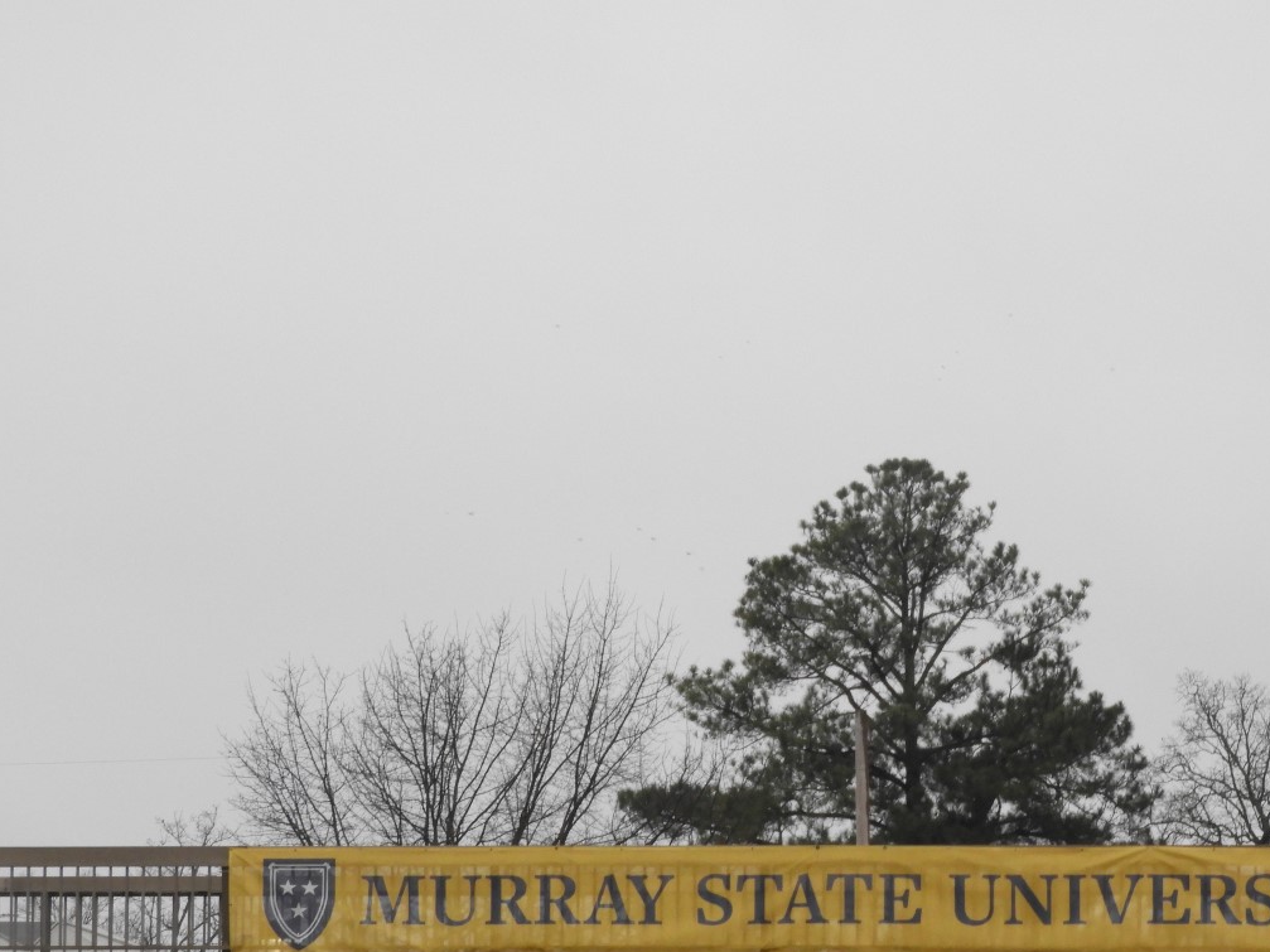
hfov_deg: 10.2
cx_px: 893
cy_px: 641
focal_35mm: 193
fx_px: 7080
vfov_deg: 7.7
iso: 400
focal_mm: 24.2
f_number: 5
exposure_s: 1/50
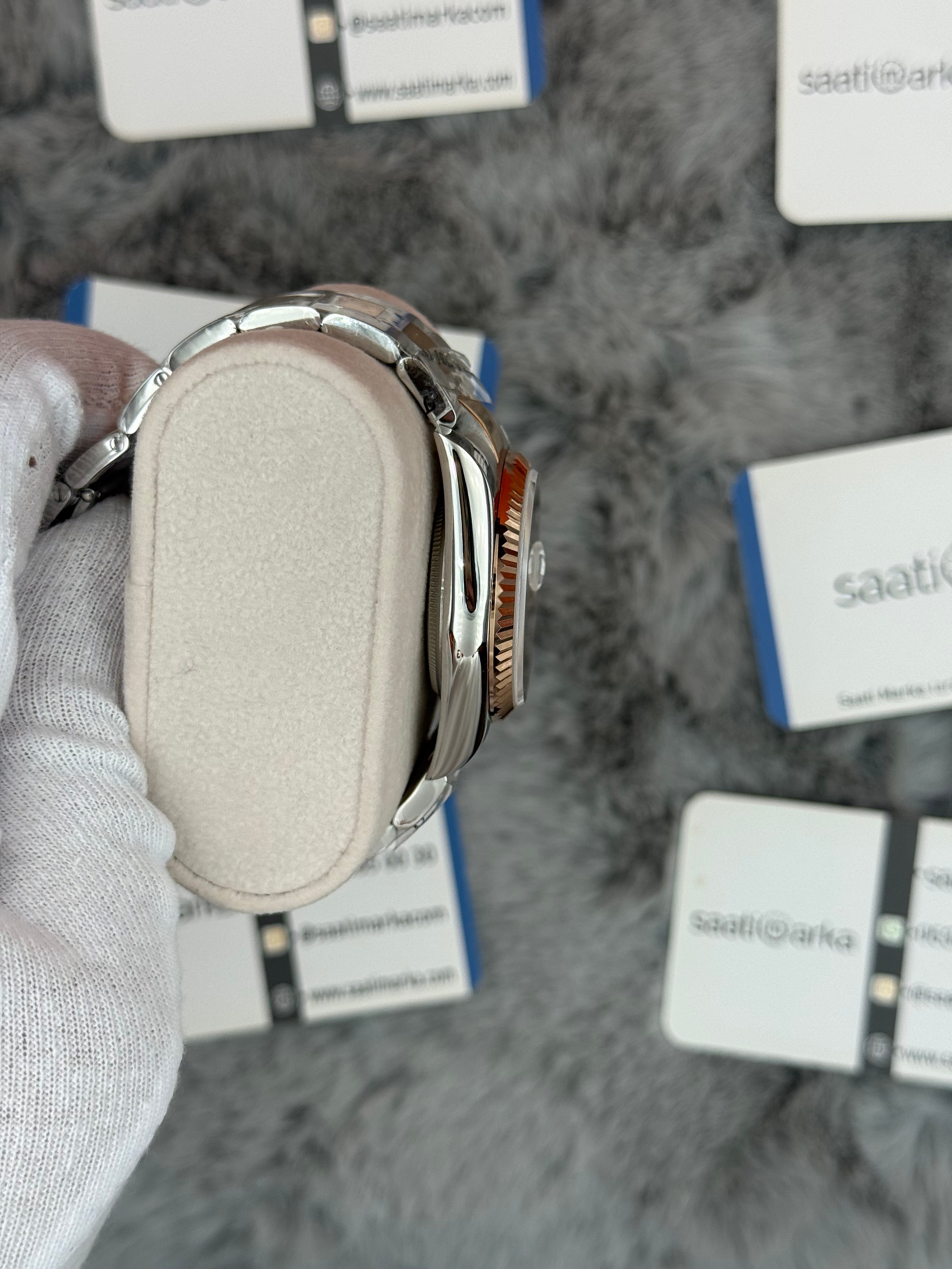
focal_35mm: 48
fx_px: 1760
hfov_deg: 30.3
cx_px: 476
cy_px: 634
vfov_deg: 39.7
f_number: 1.78
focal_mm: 6.76
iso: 64
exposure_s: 1/1013
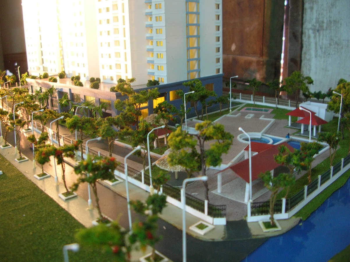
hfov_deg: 52.7
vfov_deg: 40.7
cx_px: 175
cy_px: 131
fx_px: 354
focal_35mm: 35
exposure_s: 1/5.7
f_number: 2.8
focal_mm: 5.8
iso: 90
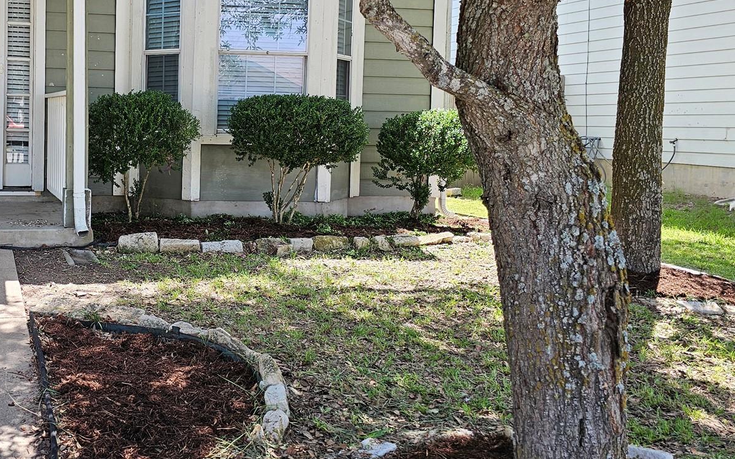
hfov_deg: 44.5
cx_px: 132
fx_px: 841
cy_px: 144
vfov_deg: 30.3
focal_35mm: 42
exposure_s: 1/120
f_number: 1.7
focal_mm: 6.3
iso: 16
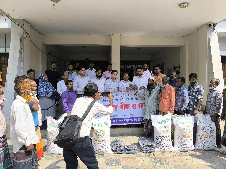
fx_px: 150
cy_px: 84
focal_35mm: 23
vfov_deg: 58.9
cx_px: 113
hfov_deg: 73.9
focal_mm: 6.14
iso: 50
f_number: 1.65
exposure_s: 1/469
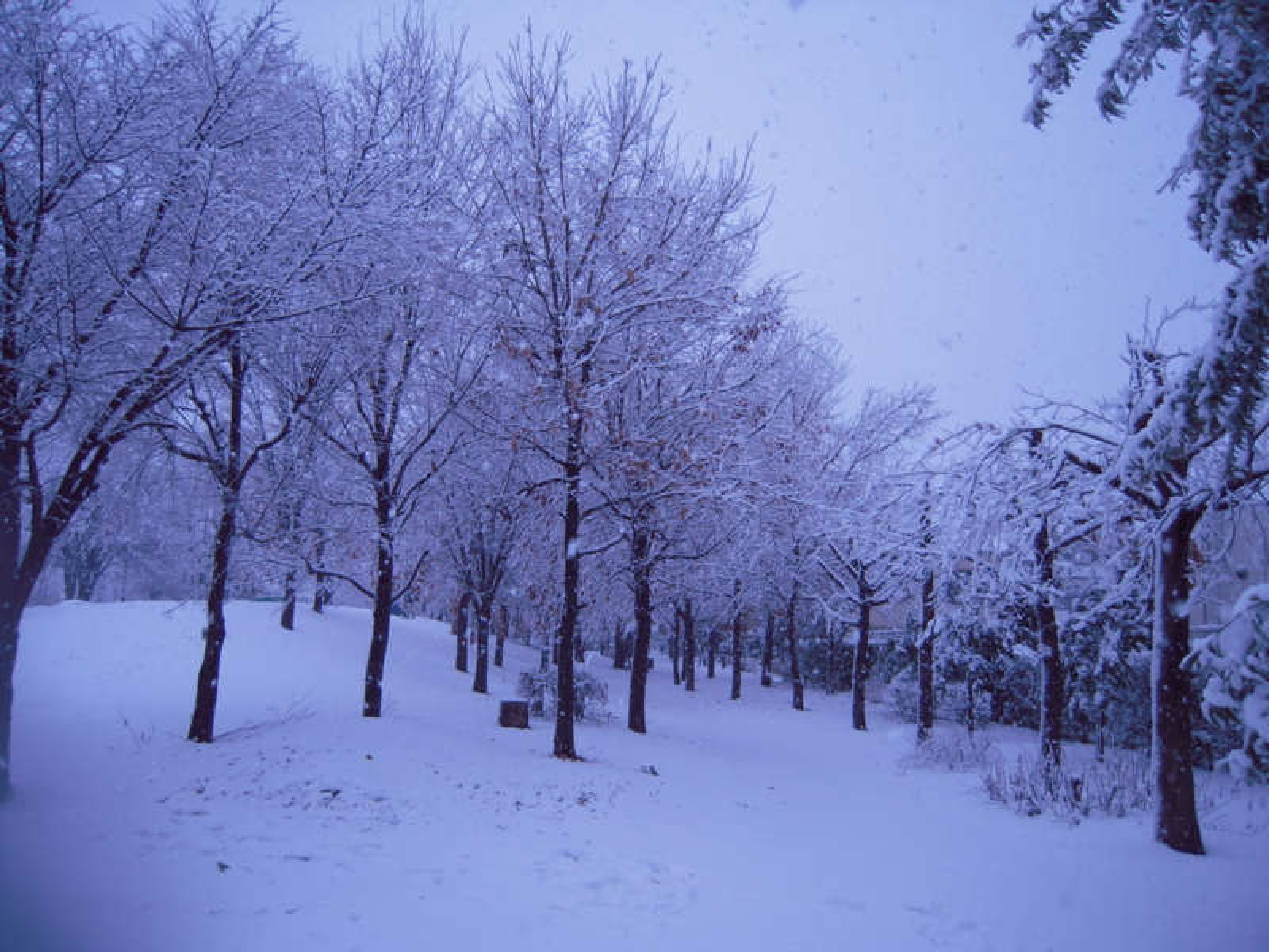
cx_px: 634
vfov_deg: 49.7
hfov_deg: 63.4
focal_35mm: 28
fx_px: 1026
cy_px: 476
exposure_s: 1/200
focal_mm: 5
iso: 100
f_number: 2.7
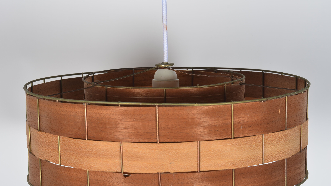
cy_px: 106
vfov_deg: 15.3
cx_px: 165
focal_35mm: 79
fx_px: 693
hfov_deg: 26.9
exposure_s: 1/125
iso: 100
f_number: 11
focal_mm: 50
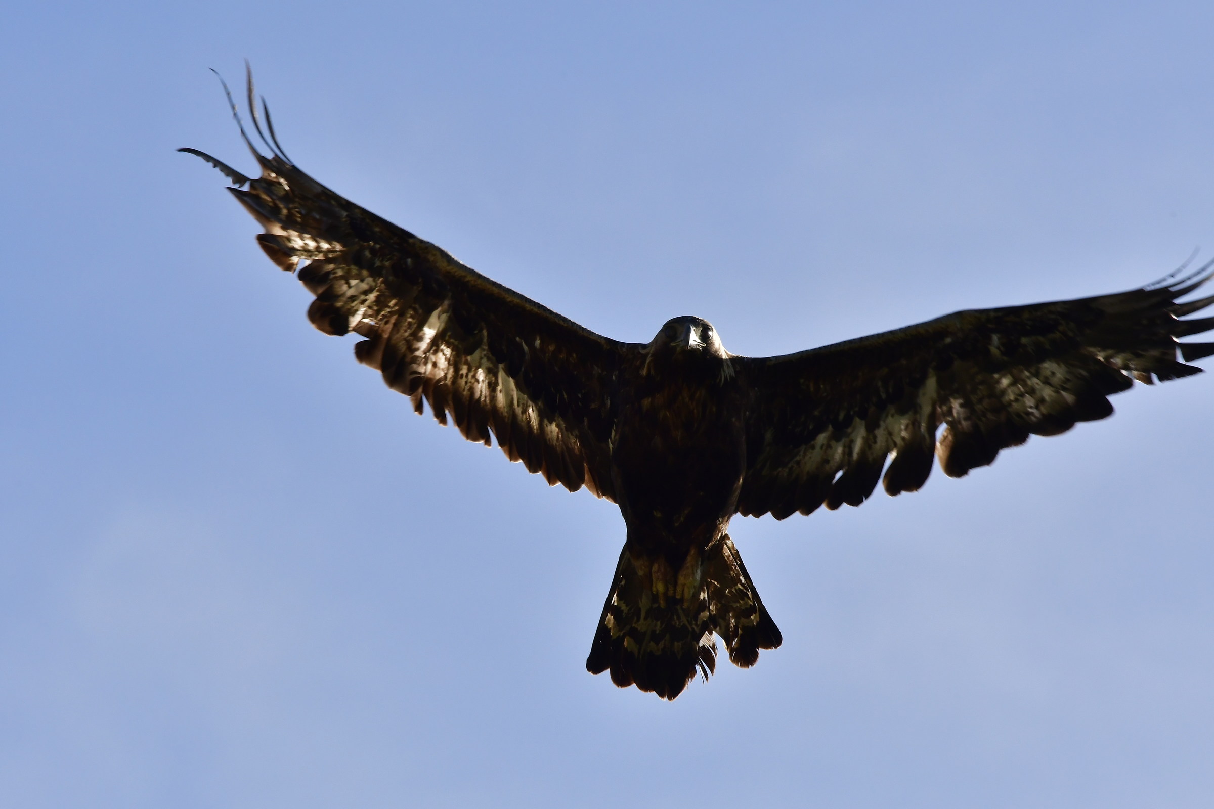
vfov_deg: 3.1
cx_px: 607
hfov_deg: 4.6
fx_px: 15174
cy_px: 404
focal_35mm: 450
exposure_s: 1/500
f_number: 20
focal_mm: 300
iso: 800
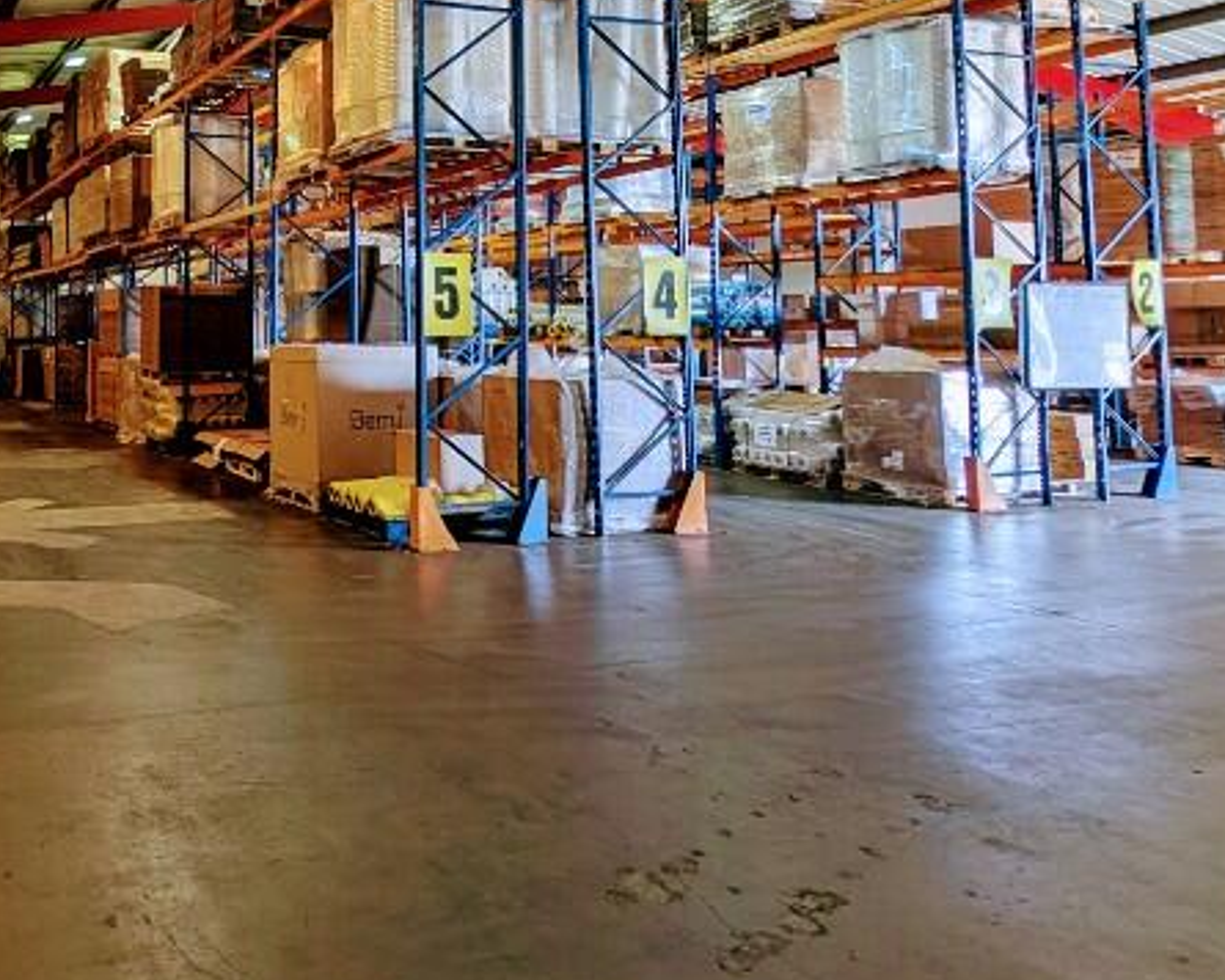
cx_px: 154
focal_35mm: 27
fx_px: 979
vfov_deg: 51.4
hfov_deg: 56.5
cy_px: 271
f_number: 1.95
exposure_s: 1/33.3
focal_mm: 2.23
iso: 59
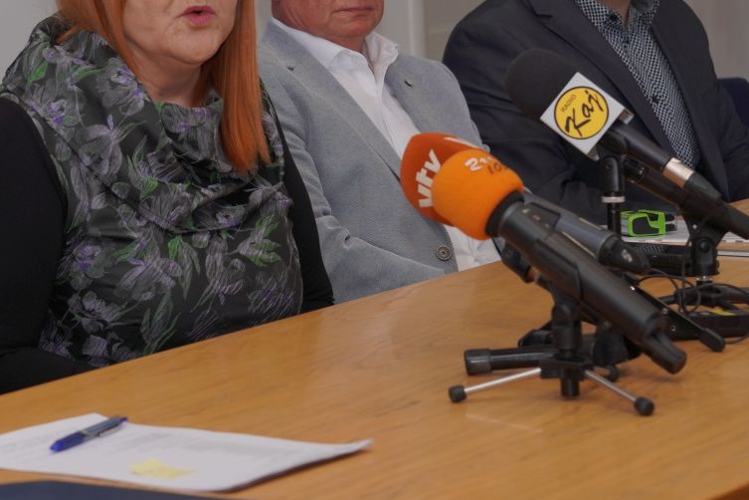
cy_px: 127
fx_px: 3079
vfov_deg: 9.3
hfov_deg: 13.8
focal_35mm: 148
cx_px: 134
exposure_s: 1/320
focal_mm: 50
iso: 250
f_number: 4.5
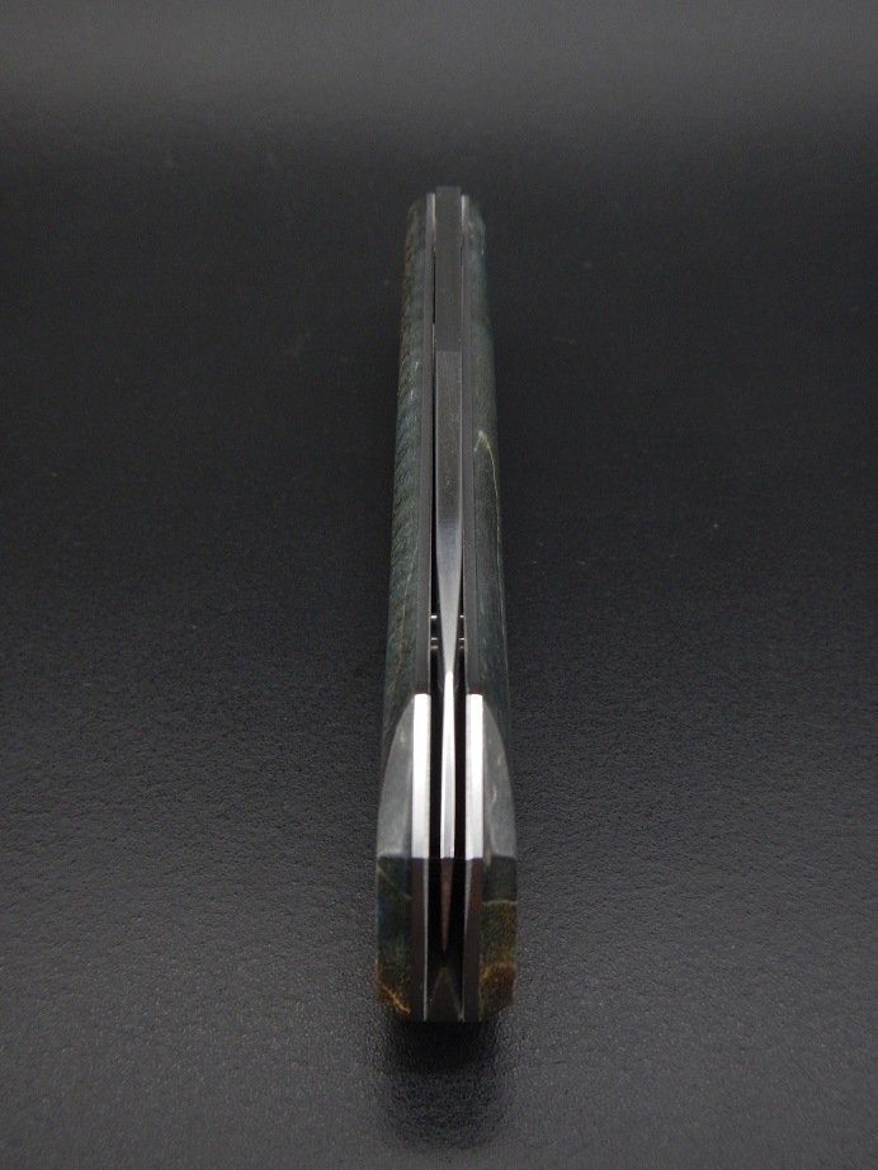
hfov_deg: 39.7
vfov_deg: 51.3
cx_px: 439
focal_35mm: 36
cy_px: 585
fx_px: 1217
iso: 400
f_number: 4
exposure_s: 1/15
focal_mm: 6.5
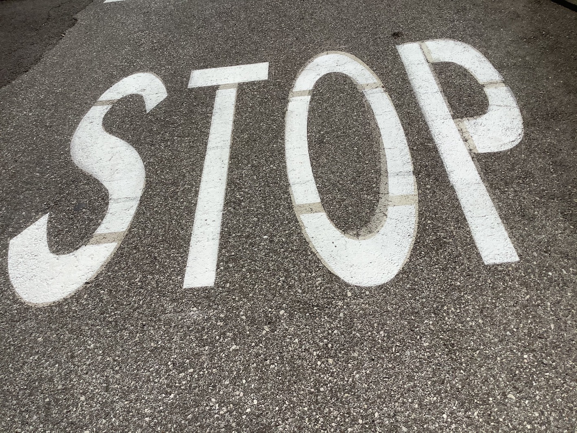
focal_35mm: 31
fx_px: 517
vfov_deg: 45.4
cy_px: 216
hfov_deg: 58.3
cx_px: 288
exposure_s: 1/4082
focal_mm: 3.3
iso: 25
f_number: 2.4
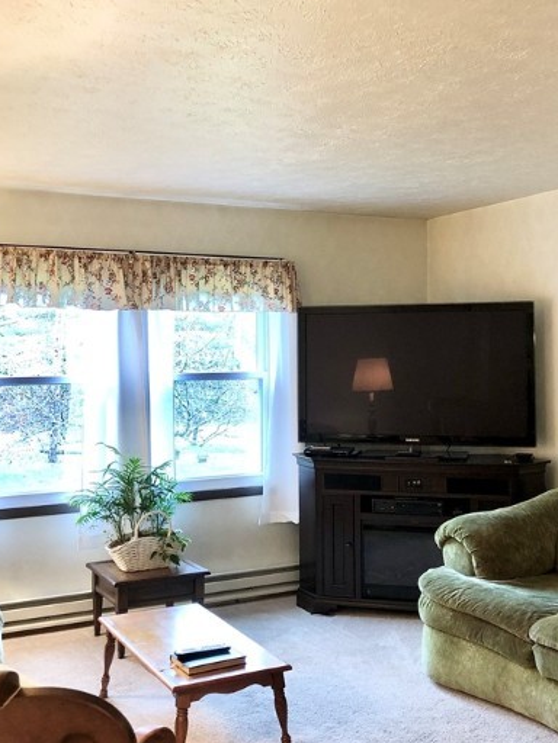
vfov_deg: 44.8
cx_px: 302
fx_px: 903
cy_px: 348
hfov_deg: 34.3
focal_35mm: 42
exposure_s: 1/15
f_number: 1.8
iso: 40
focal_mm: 3.99
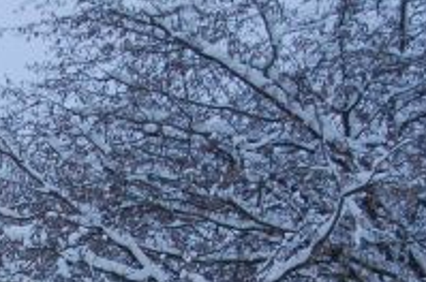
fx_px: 2559
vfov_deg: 6.2
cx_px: -182
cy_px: 436
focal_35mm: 217
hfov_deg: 9.3
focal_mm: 45
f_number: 5.3
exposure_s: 1/60
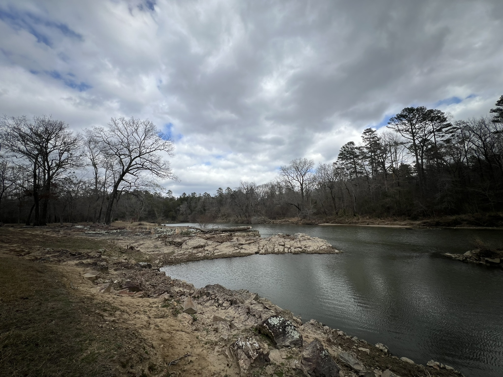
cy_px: 188
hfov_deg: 106.2
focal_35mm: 13
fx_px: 189
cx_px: 252
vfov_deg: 89.9
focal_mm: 1.57
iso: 32
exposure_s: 1/1815
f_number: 1.8
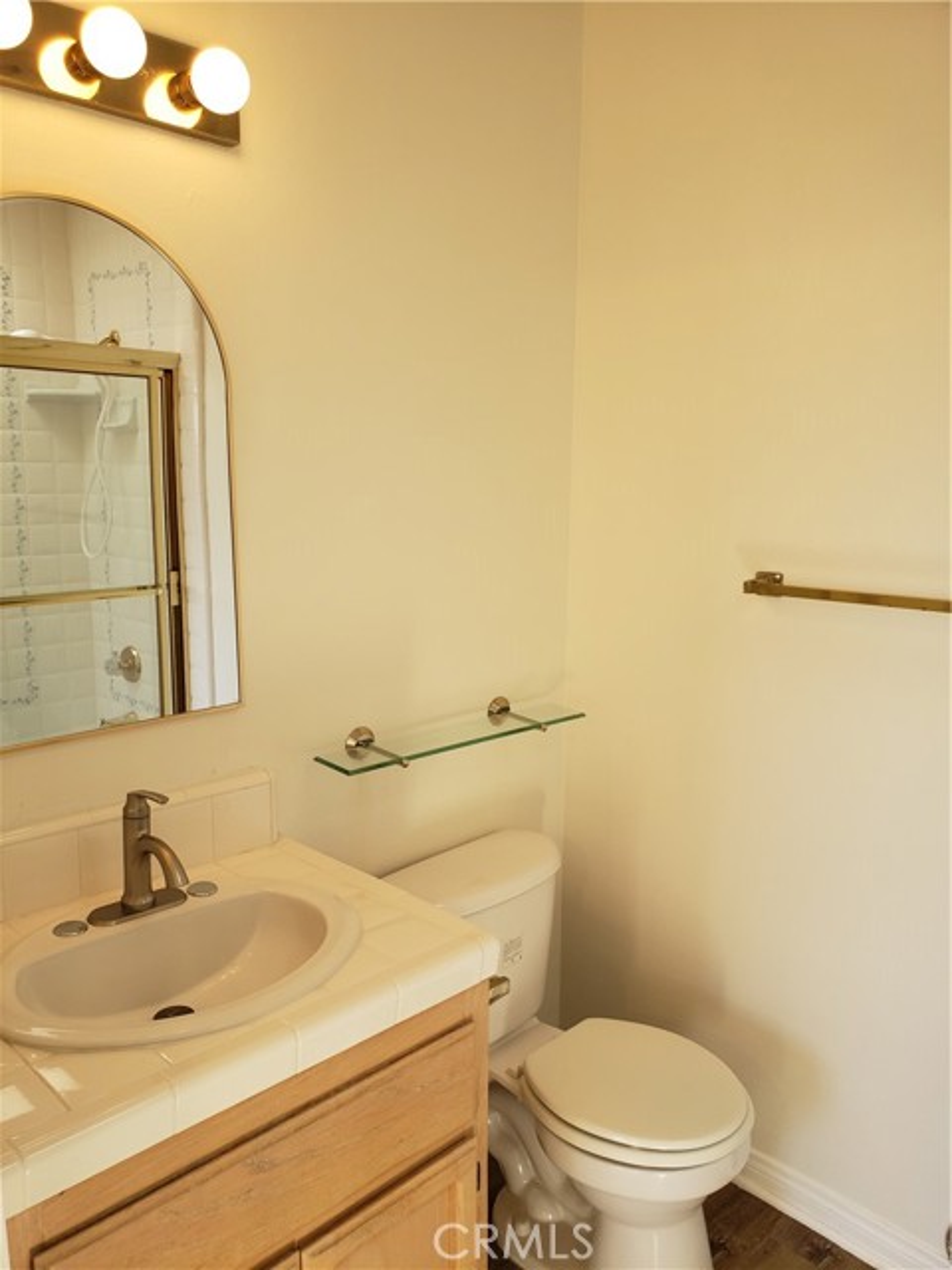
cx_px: 476
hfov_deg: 53.1
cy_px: 635
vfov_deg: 67.3
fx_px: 953
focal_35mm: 26
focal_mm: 4.3
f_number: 2.4
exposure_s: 1/60
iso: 64
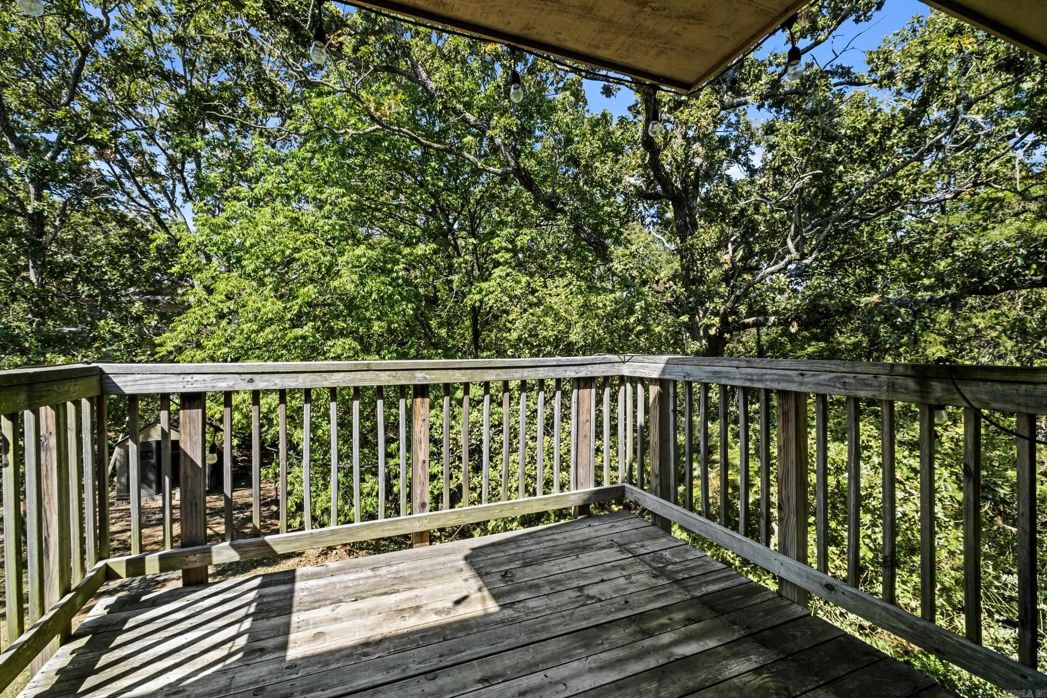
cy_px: 349
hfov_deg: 100.4
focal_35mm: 15
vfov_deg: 77.3
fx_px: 436
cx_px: 524
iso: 400
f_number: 10
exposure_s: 1/20
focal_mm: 10
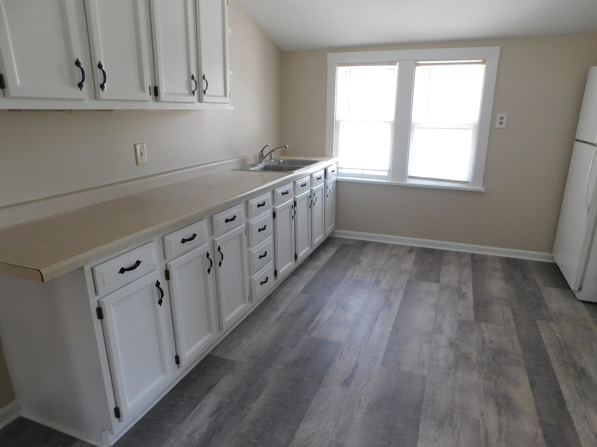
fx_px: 397
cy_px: 224
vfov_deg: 58.9
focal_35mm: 23
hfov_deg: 73.9
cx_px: 298
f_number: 3
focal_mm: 4
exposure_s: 1/30
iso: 200
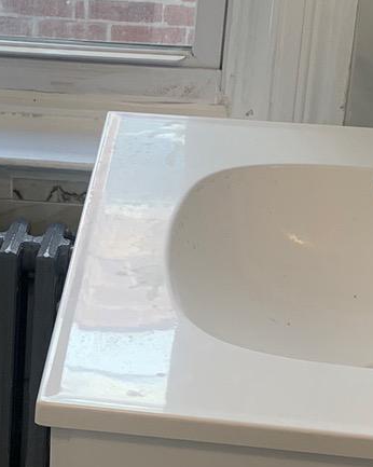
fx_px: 1657
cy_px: 292
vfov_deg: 16.0
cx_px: -96
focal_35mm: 120
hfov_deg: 12.5
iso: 64
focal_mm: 4.25
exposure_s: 1/120
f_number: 1.8
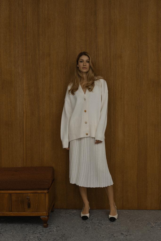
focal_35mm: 50
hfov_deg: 27.0
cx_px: 80
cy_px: 120
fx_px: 335
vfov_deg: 39.6
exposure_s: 1/160
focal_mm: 33
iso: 125
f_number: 7.1
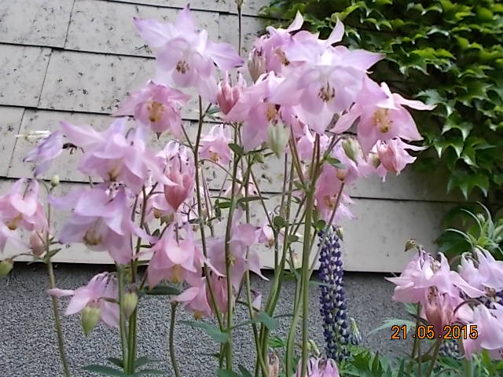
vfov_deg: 46.8
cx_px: 252
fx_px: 436
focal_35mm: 30
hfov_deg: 60.0
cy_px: 188
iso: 80
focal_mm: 5.3
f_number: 3.4
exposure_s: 1/400
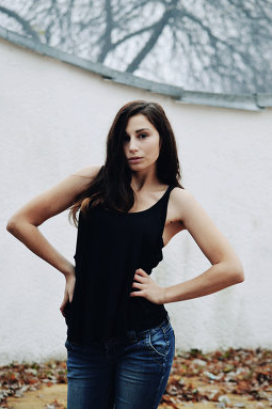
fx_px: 1469
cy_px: 202
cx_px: 135
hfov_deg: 10.6
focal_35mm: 130
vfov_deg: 15.8
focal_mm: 85
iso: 400
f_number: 4.5
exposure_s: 1/60
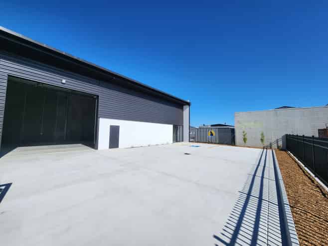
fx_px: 123
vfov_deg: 89.9
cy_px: 123
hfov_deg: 106.2
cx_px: 164
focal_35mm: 13
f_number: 2.2
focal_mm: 2.2
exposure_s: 1/3819
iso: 50
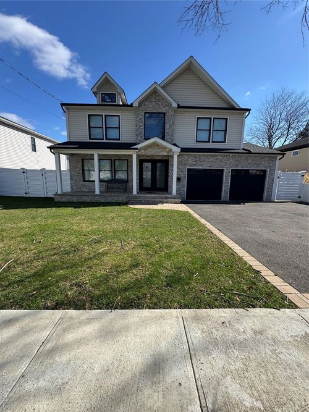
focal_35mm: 14
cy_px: 206
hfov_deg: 85.7
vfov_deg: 102.1
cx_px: 154
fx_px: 167
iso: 50
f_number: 2.2
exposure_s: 1/720
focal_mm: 2.22
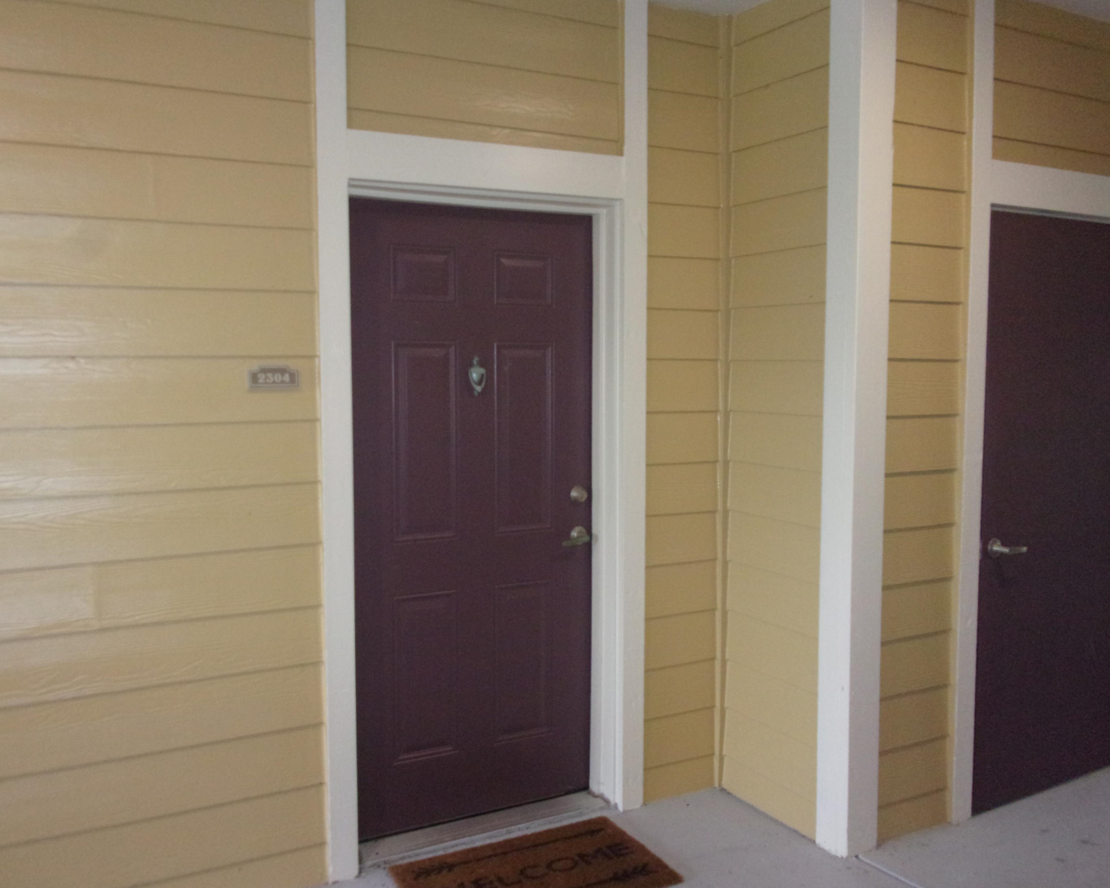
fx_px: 986
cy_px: 435
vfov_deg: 48.5
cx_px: 532
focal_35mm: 30
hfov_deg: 58.8
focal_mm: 5.1
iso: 500
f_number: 3.9
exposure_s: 1/34
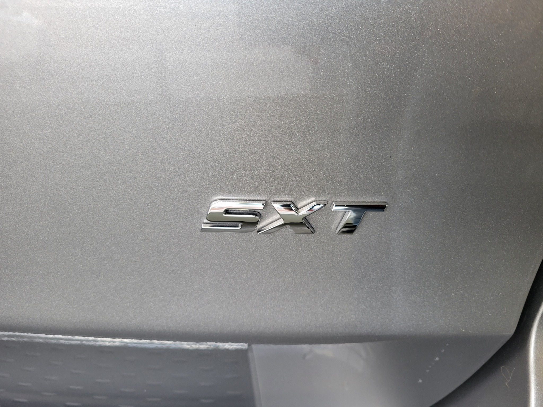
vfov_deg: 53.1
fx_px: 408
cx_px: 272
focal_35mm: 26
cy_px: 204
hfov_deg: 67.3
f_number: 1.8
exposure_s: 1/120
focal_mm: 5.4
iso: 80
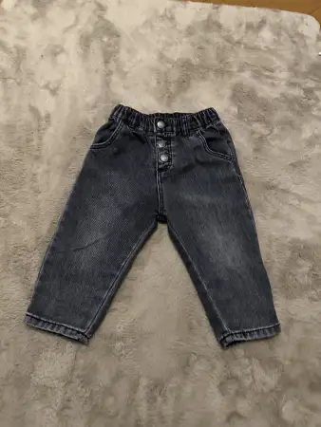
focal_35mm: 24
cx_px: 160
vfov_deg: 71.6
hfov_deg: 56.9
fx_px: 296
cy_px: 214
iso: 1000
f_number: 1.78
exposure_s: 1/33
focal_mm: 6.86
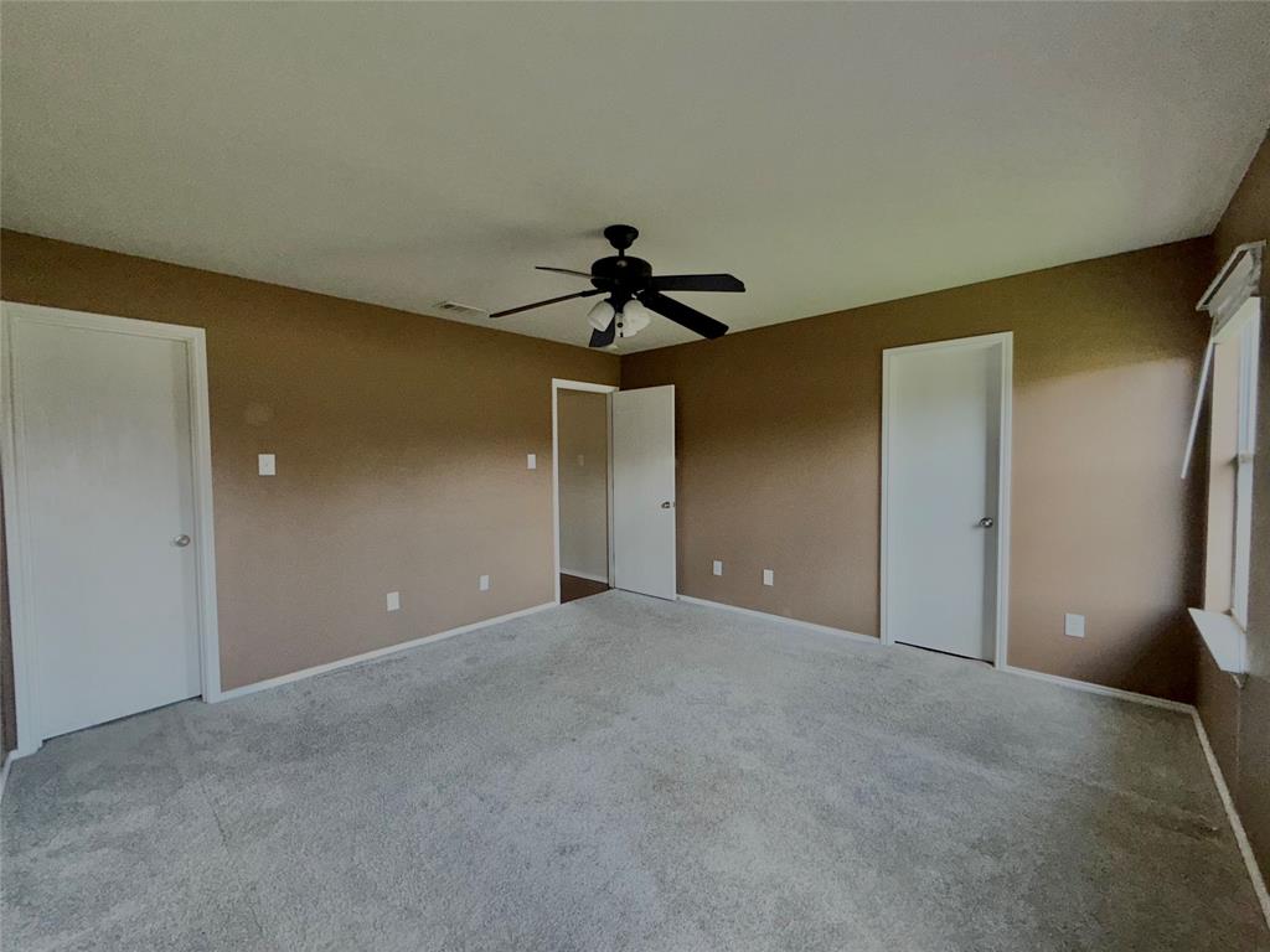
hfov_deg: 102.1
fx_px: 514
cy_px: 476
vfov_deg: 85.7
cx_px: 635
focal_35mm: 14
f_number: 2.2
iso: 80
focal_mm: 2.22
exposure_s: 1/106
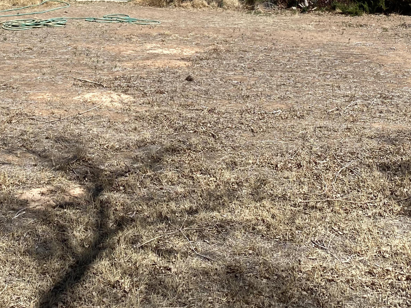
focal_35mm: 66
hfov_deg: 29.0
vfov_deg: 20.7
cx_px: 107
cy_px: -70
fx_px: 783
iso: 32
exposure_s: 1/3300
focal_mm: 4.25
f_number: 1.8
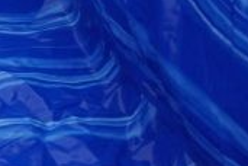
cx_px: -351
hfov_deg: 11.6
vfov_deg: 9.5
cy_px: 145
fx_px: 992
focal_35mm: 144
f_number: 4.5
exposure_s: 1/200
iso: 100
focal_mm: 16
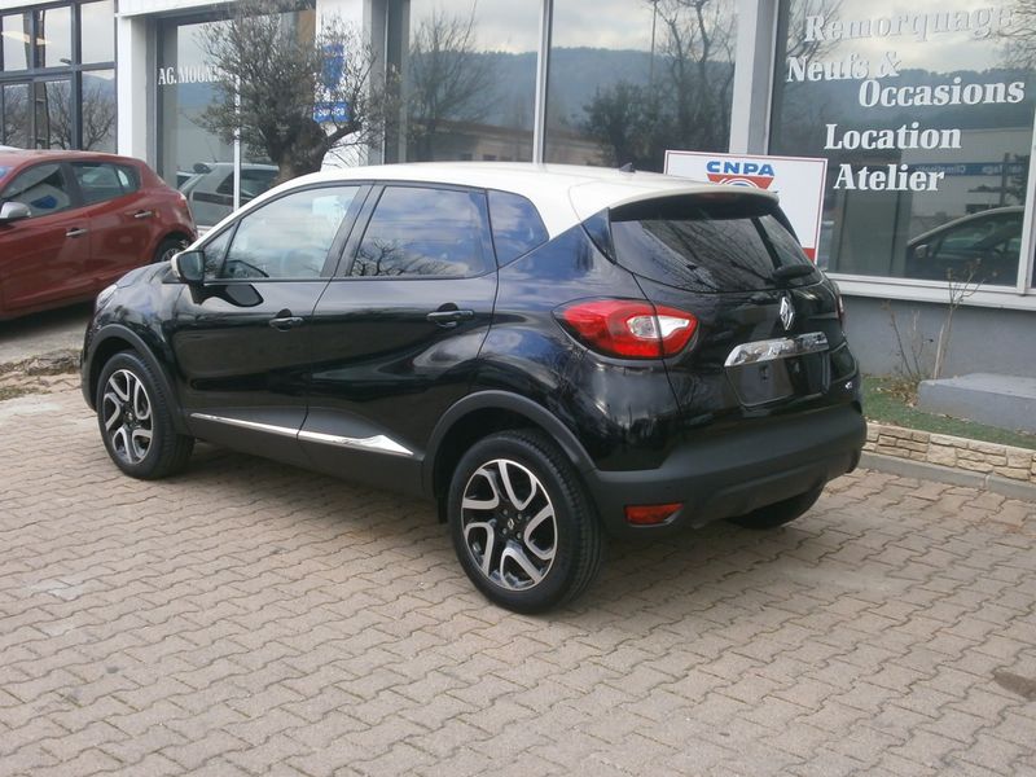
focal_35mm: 39
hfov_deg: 47.9
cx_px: 518
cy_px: 388
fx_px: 1167
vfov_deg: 36.8
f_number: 3.4
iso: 160
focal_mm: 6.9
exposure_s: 1/250
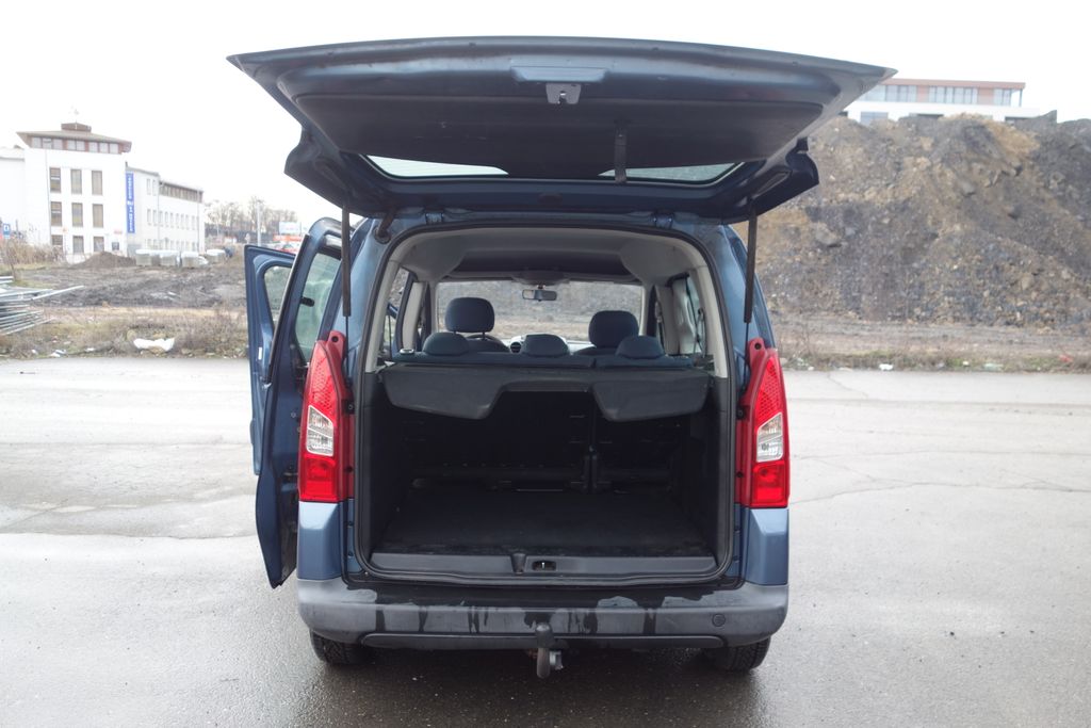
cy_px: 364
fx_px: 849
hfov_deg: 65.5
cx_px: 546
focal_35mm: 28
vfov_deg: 46.4
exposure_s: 1/30
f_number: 2.8
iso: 125
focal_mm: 10.4
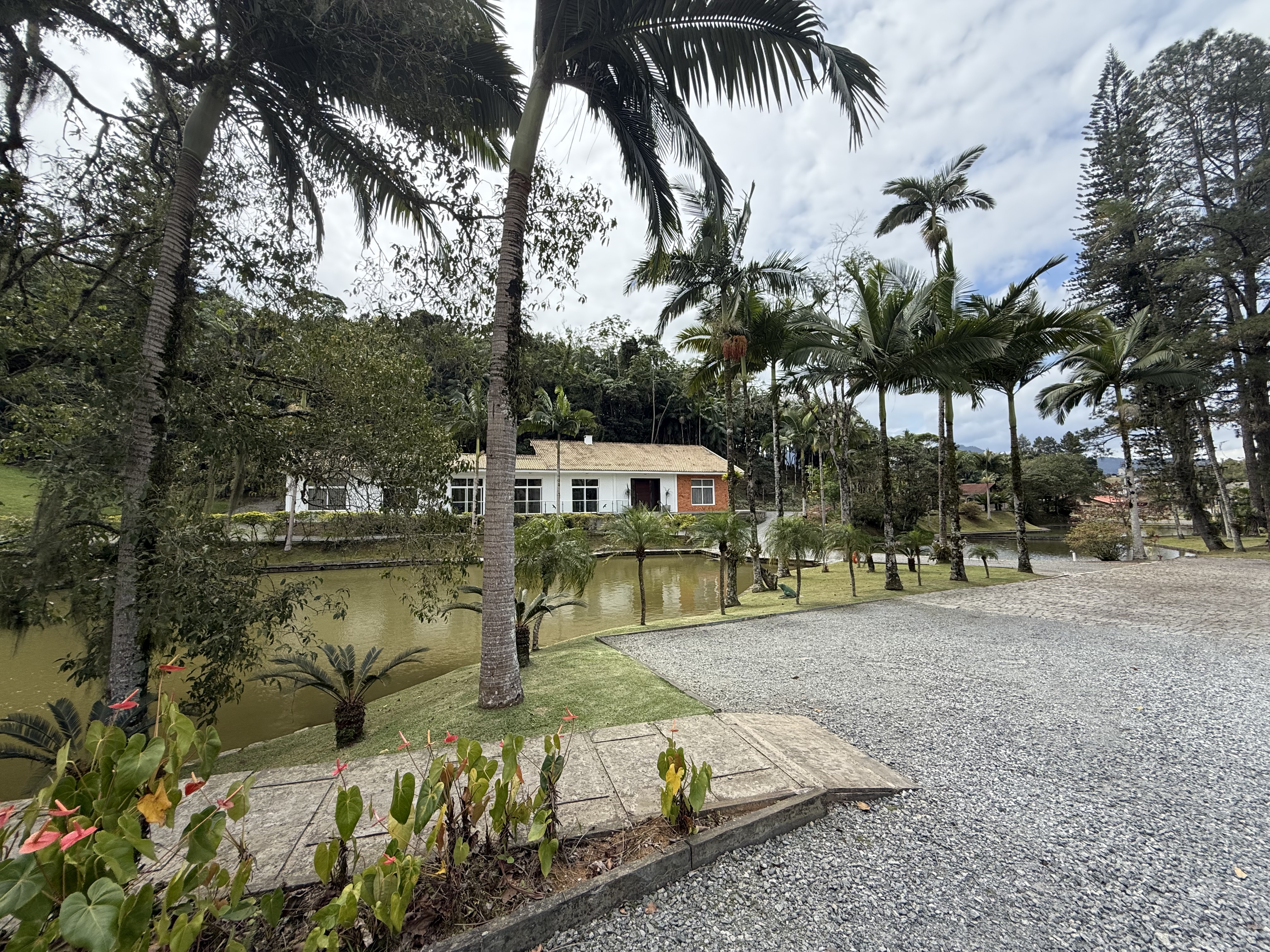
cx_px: 635
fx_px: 514
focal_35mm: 14
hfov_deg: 102.1
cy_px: 476
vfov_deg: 85.7
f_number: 2.2
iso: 64
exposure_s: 1/1312
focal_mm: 2.22
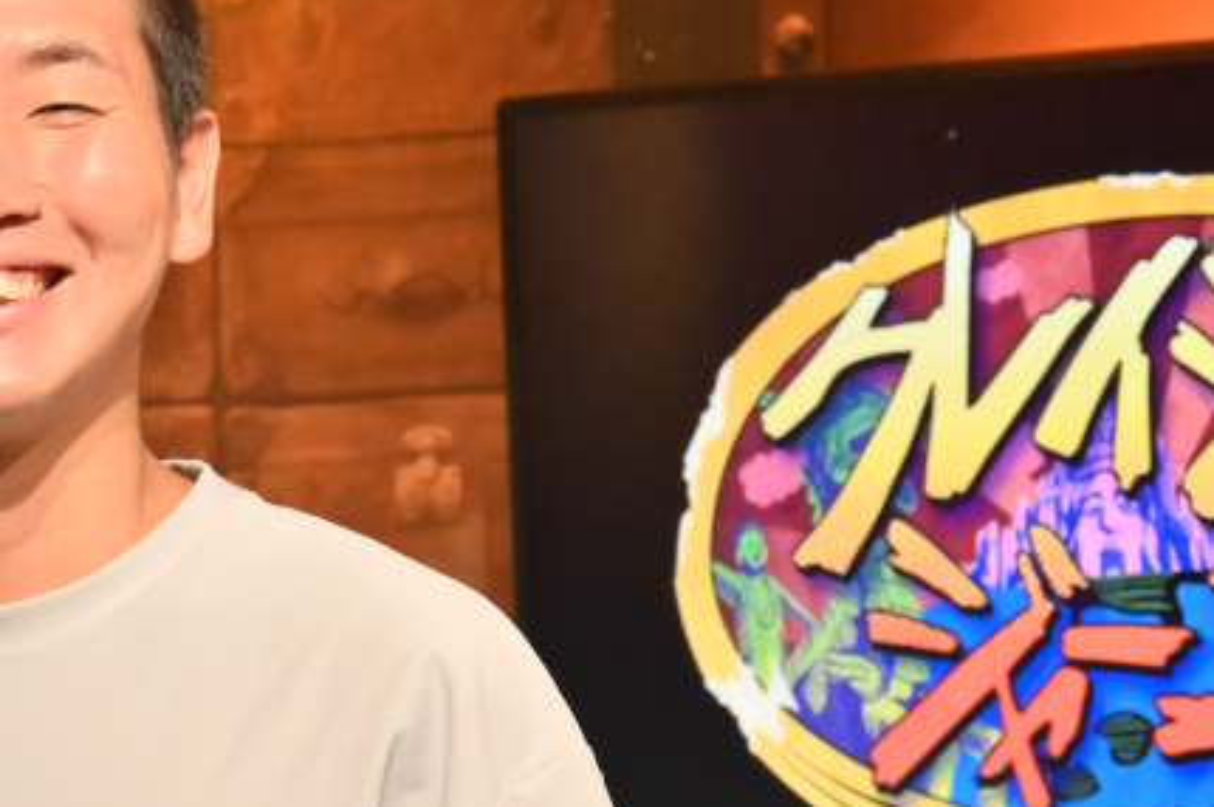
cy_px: 799
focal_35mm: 215
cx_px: 68
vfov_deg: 6.4
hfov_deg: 9.5
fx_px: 7245
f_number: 6.3
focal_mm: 77
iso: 2500
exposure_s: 1/250
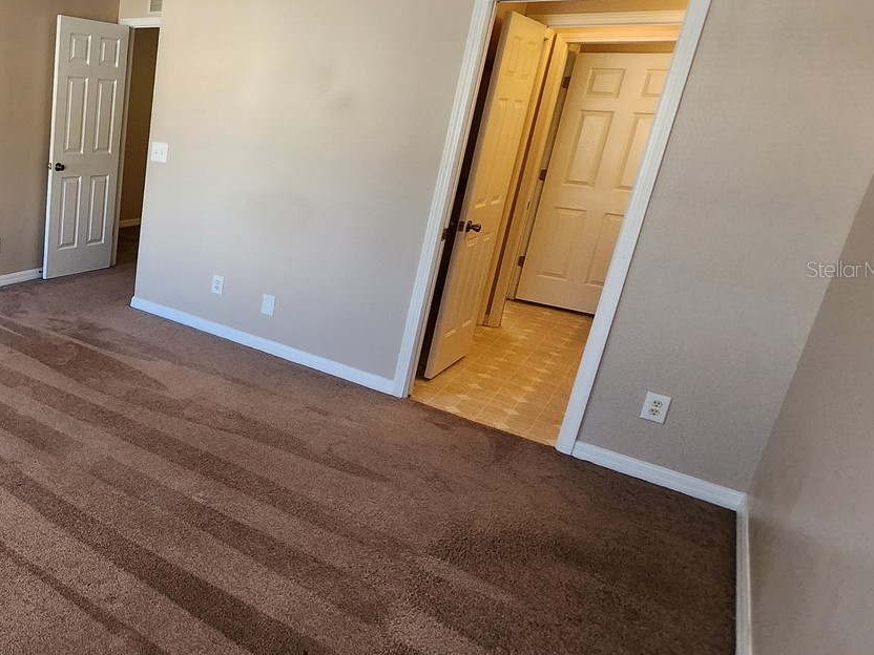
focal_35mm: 25
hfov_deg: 57.9
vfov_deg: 54.6
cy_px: 269
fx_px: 631
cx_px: 65
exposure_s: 1/60
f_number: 2.2
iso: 125
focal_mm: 1.74
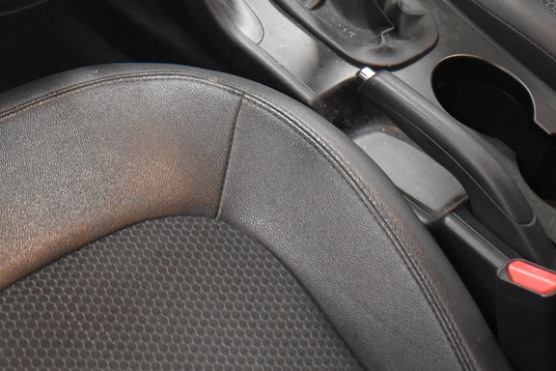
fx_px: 1174
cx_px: 138
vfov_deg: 16.8
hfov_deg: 26.3
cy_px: -131
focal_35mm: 76
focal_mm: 18
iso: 2000
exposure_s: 1/30
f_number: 3.5
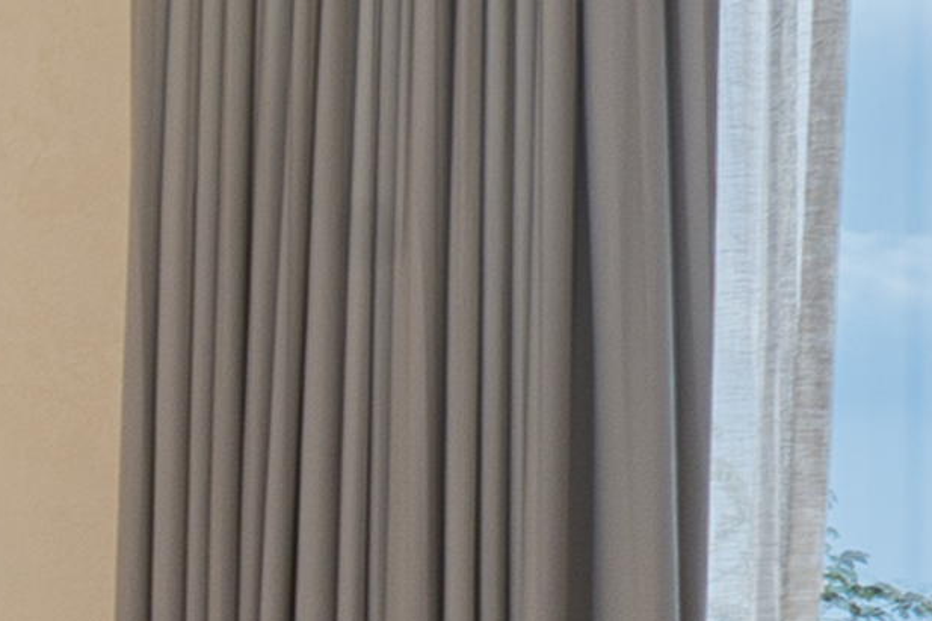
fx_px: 3986
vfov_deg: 8.4
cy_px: 1280
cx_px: -1334
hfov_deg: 11.1
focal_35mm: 154
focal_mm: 16
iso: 200
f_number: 11
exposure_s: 1/25
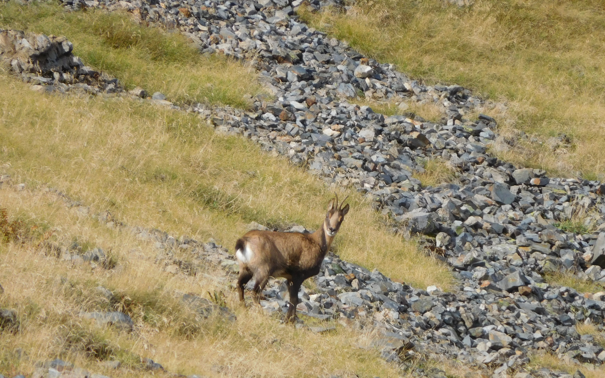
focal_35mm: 633
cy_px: 225
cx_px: 399
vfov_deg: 2.1
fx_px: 10437
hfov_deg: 3.3
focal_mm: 80.3
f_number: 6.4
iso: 125
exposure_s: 1/250
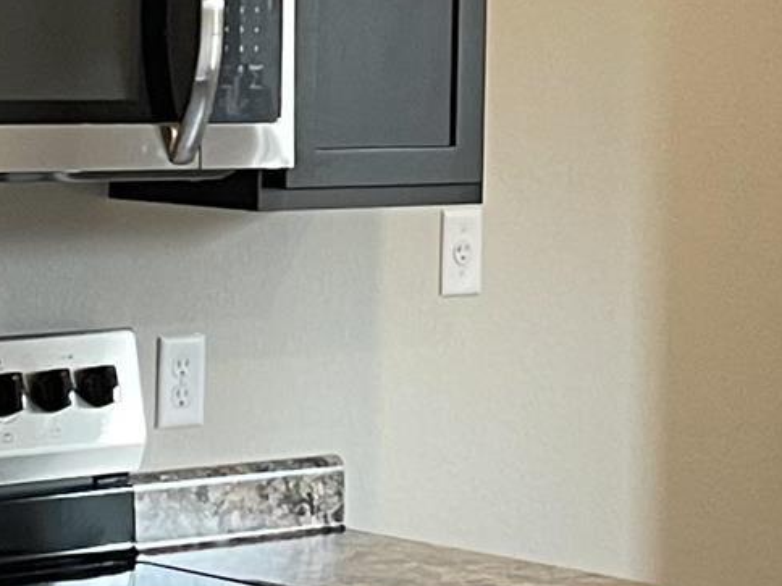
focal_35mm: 165
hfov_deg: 12.0
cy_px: -119
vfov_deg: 8.9
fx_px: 3727
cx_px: 449
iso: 100
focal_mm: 4.2
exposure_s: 1/60
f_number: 1.6
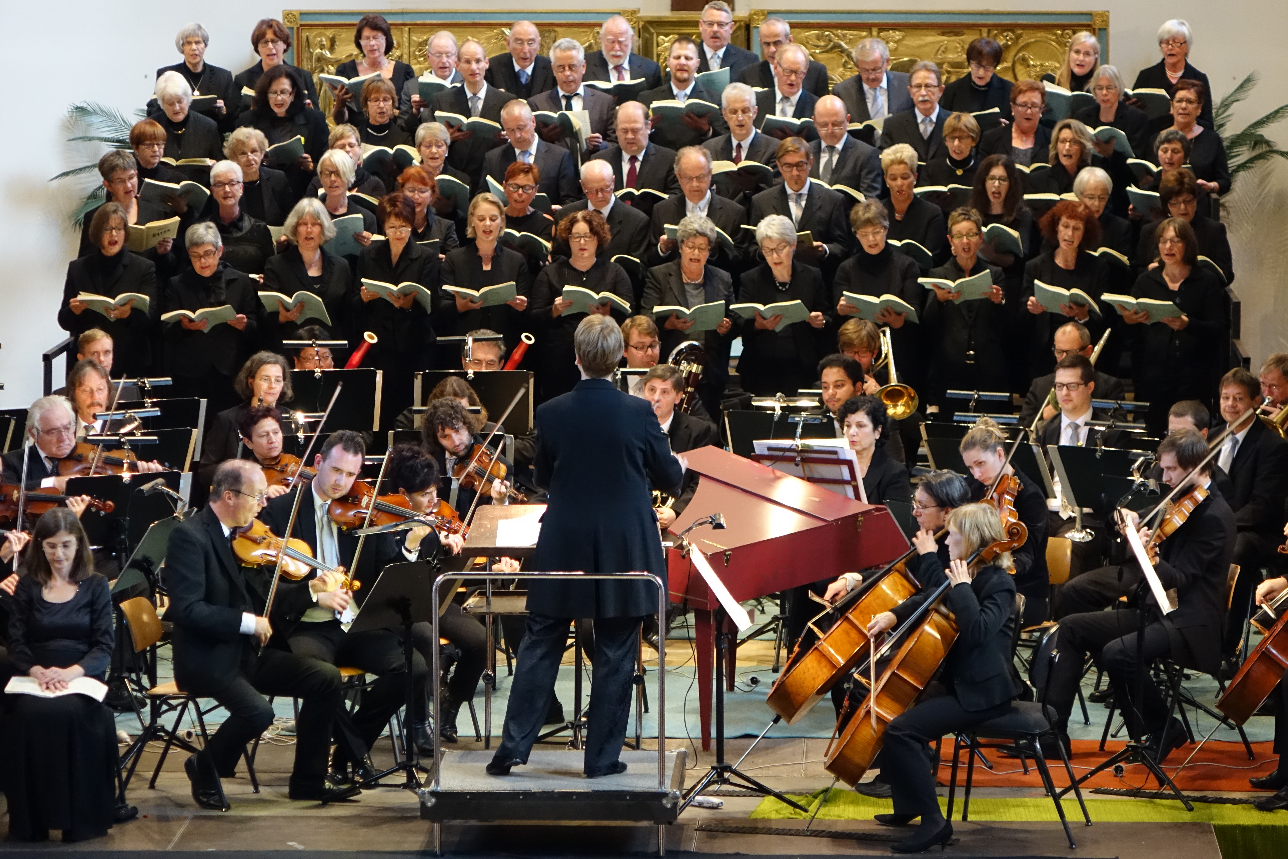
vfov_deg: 8.3
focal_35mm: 166
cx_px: 644
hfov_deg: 12.4
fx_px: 5939
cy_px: 430
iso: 1600
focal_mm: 60.99
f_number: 2.8
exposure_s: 1/40
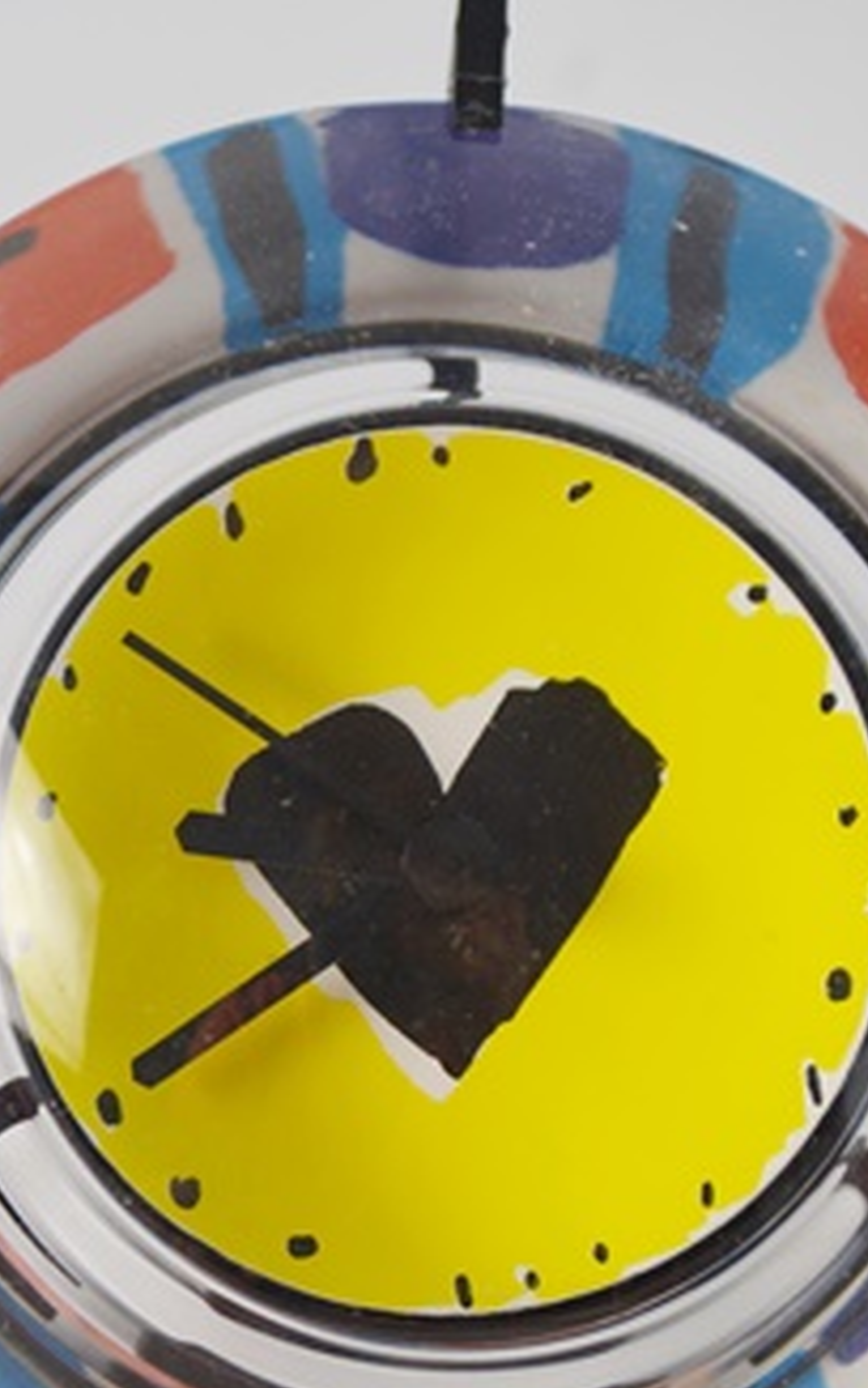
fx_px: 5105
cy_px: 822
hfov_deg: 9.7
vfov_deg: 15.5
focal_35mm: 135
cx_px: 251
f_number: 5.6
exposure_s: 1/125
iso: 320
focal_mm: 48
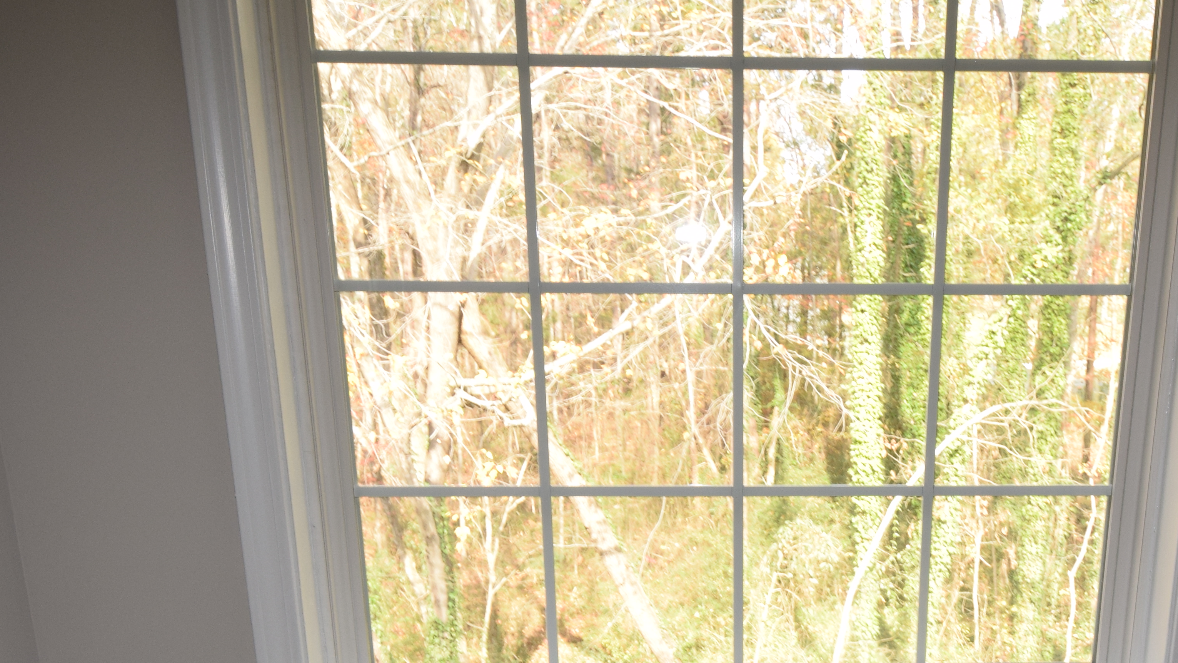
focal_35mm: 40
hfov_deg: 49.9
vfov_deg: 27.4
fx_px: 1250
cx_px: 750
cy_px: 708
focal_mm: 13
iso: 400
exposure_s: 1/125
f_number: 5.6
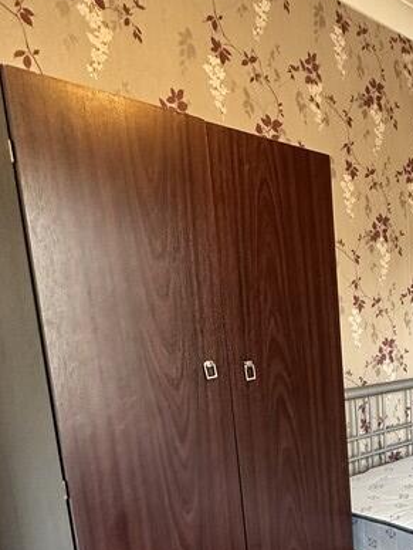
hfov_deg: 32.4
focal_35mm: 37
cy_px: 432
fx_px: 588
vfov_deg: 47.6
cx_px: 488
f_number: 2.2
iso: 250
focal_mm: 2.22
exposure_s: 1/100
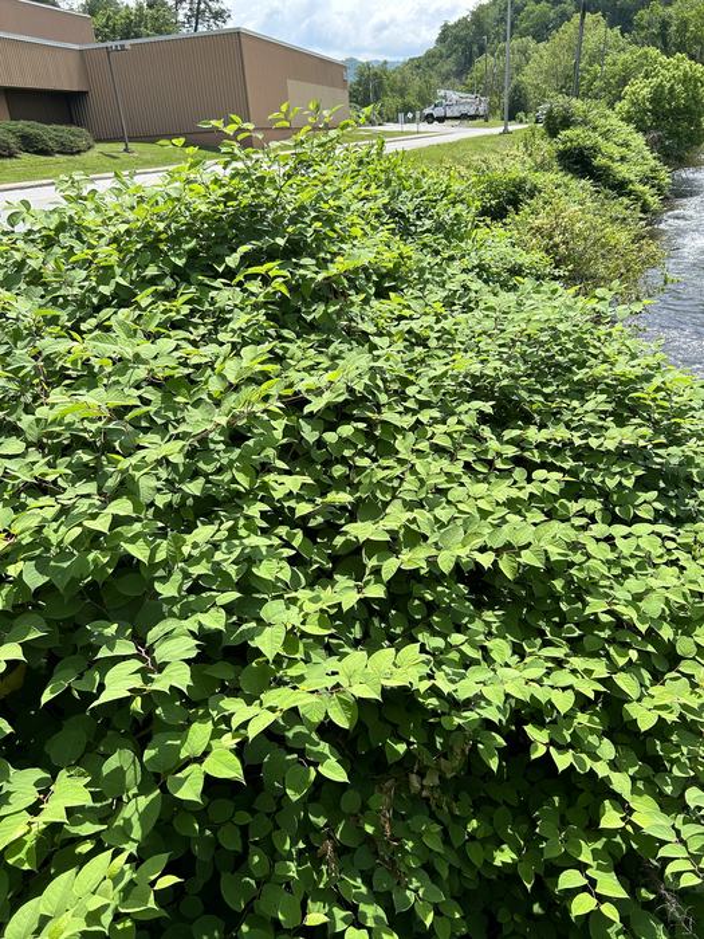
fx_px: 705
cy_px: 470
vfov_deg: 67.3
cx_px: 352
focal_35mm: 26
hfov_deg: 53.1
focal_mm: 5.7
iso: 50
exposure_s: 1/1901
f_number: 1.5
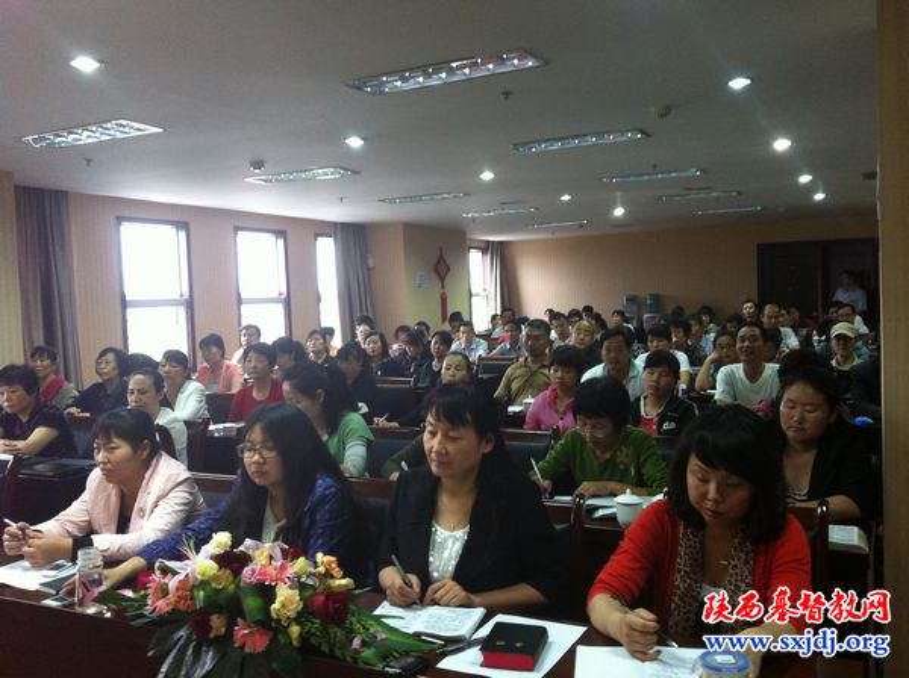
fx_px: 918
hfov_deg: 52.7
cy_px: 339
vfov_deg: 40.6
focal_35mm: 35
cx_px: 454
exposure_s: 1/17
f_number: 2.8
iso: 200
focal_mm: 3.85
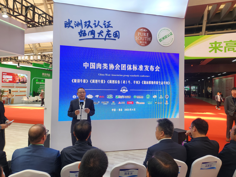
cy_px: 88
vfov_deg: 58.9
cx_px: 118
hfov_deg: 73.9
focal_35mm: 23
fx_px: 157
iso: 20
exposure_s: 1/62
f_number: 1.8
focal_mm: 5.4
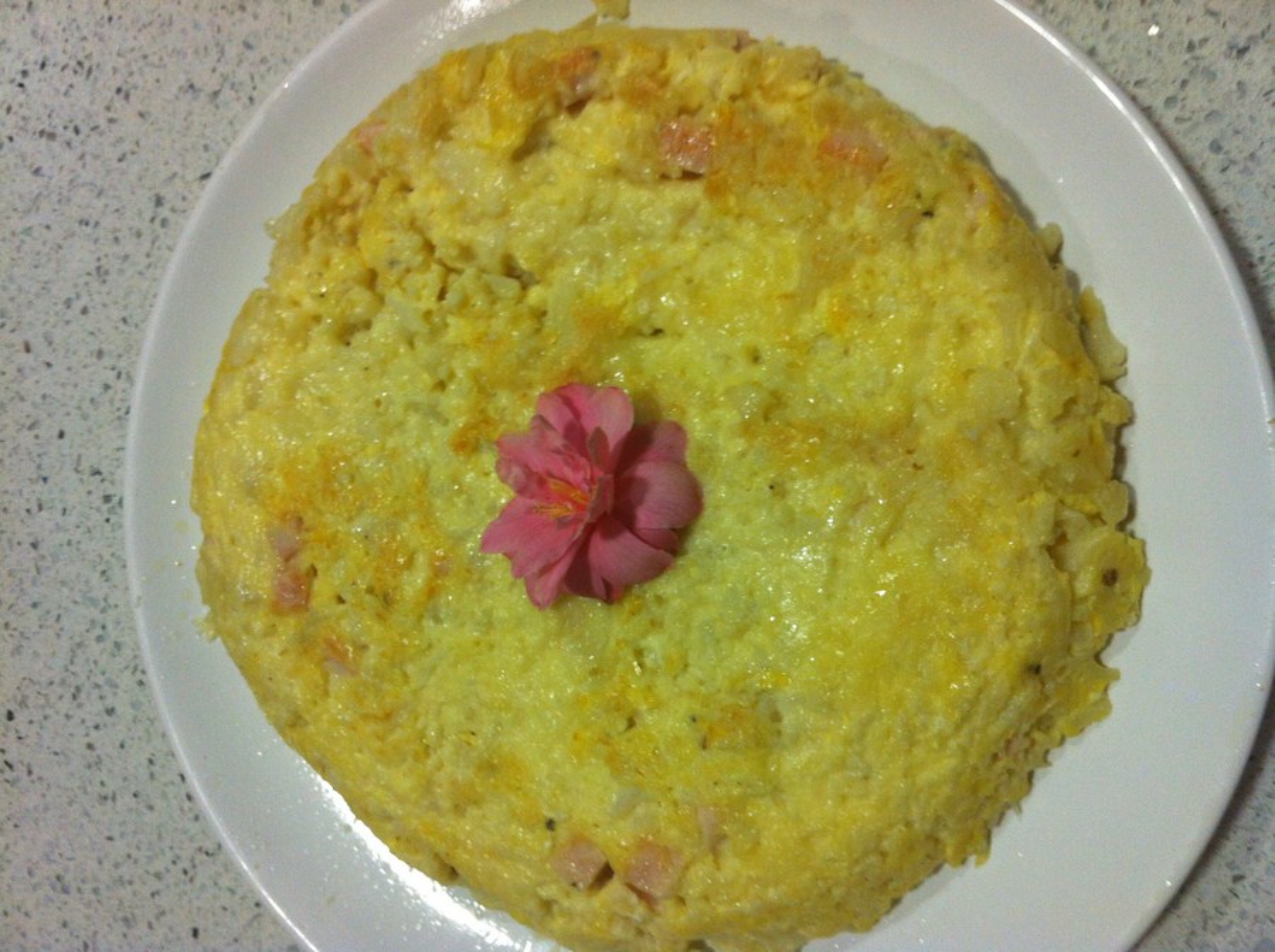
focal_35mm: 35
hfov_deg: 52.7
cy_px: 476
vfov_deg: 40.6
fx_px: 1287
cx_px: 638
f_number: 2.8
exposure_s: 1/17
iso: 100
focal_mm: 3.85
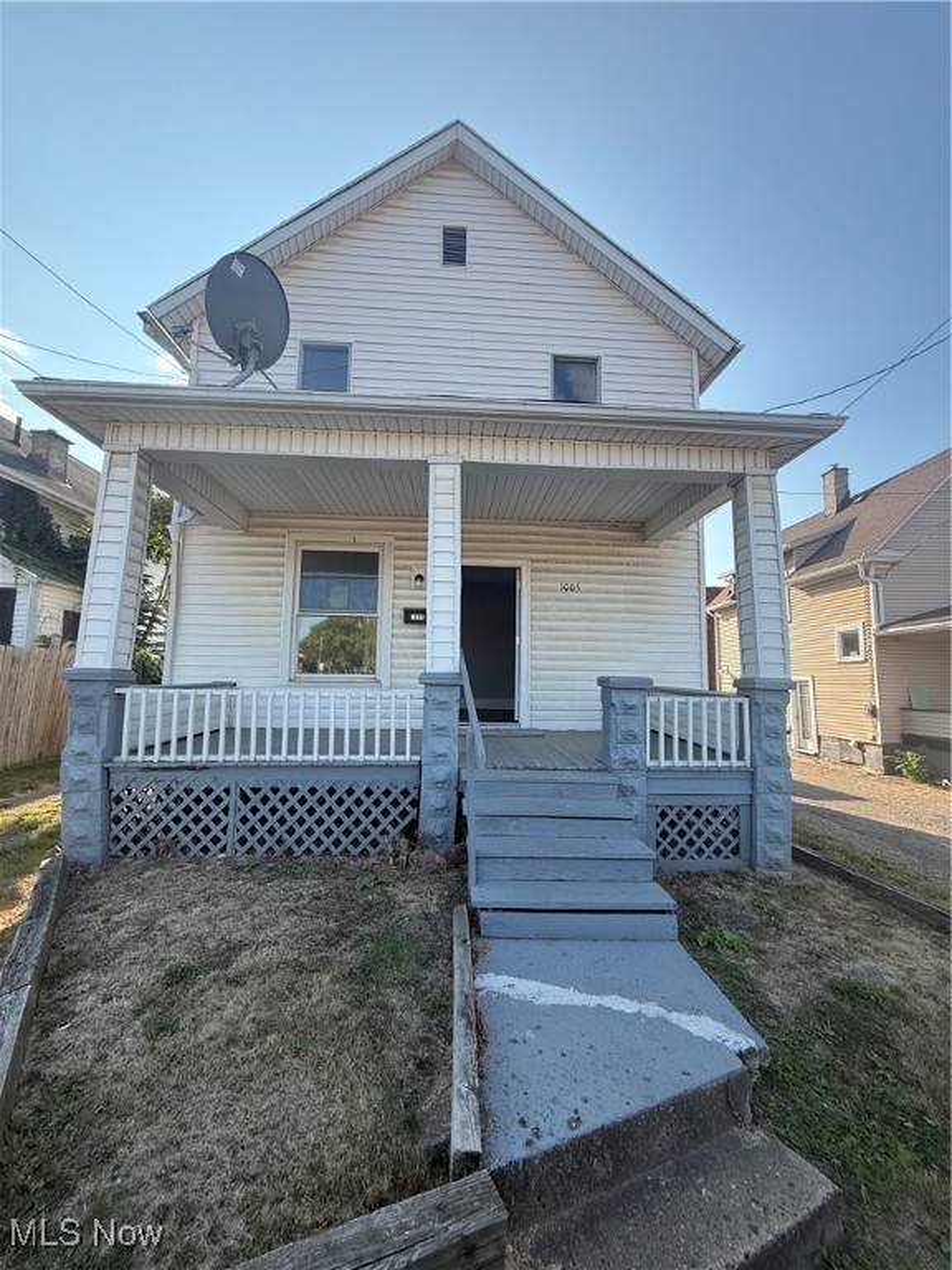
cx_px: 476
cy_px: 635
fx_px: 513
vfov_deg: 102.1
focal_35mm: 14
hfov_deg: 85.7
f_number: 2.2
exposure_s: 1/398
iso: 50
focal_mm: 2.22
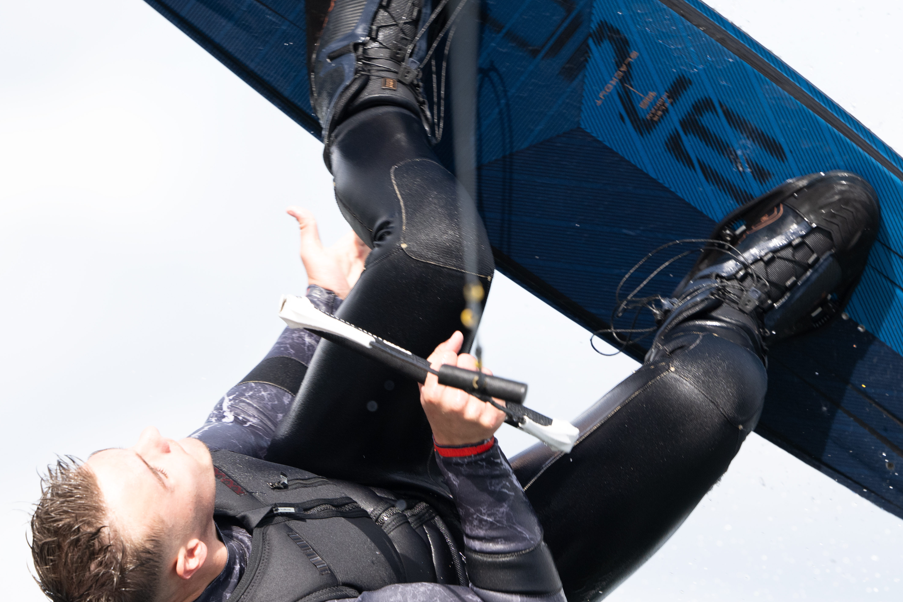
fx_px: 19462
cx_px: 329
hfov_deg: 2.7
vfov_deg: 1.8
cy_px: 225
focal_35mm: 776
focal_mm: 400
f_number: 4.5
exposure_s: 1/1600
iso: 320
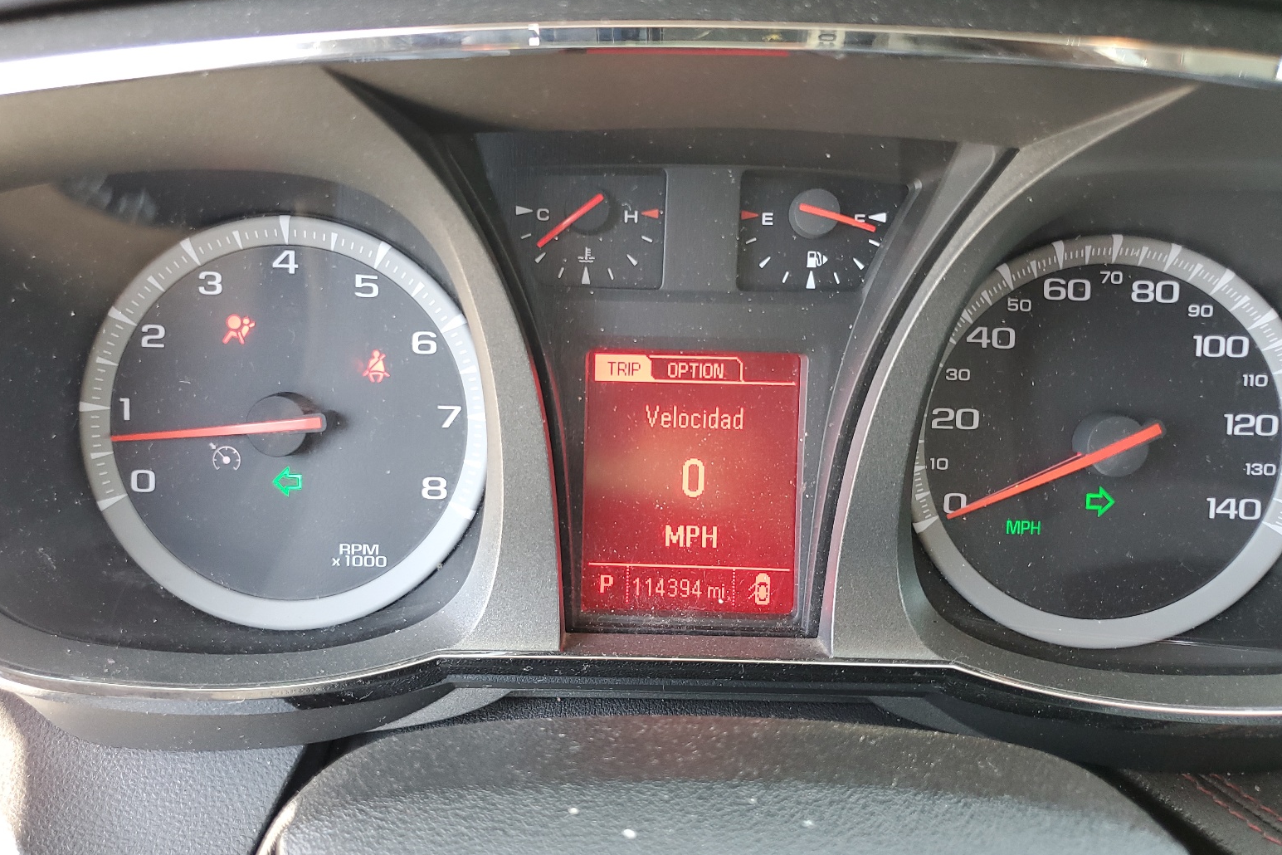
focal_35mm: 28
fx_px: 997
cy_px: 423
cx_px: 621
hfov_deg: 65.5
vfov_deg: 46.4
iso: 77
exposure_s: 1/60.2
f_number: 1.5
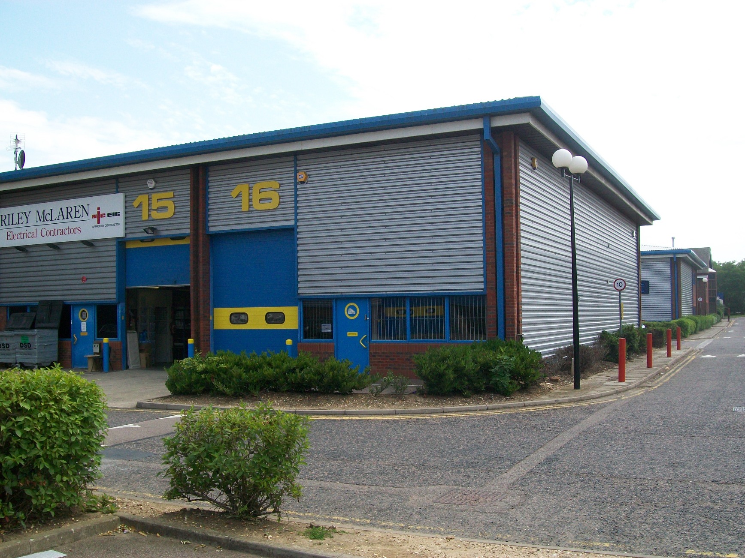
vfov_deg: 39.7
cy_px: 279
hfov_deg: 51.4
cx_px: 372
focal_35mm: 36
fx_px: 775
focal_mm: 6
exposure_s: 1/250
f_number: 4.8
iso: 64
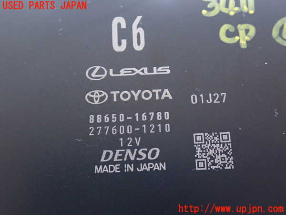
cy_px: 108
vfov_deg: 35.1
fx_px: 339
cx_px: 143
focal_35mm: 41
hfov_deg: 45.8
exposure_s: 1/13
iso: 800
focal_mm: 7.31
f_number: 2.8
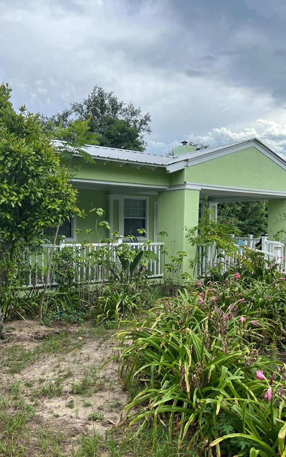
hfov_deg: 40.6
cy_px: 243
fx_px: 387
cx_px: 149
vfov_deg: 61.2
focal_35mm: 31
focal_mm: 5.7
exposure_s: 1/2695
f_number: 1.5
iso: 50
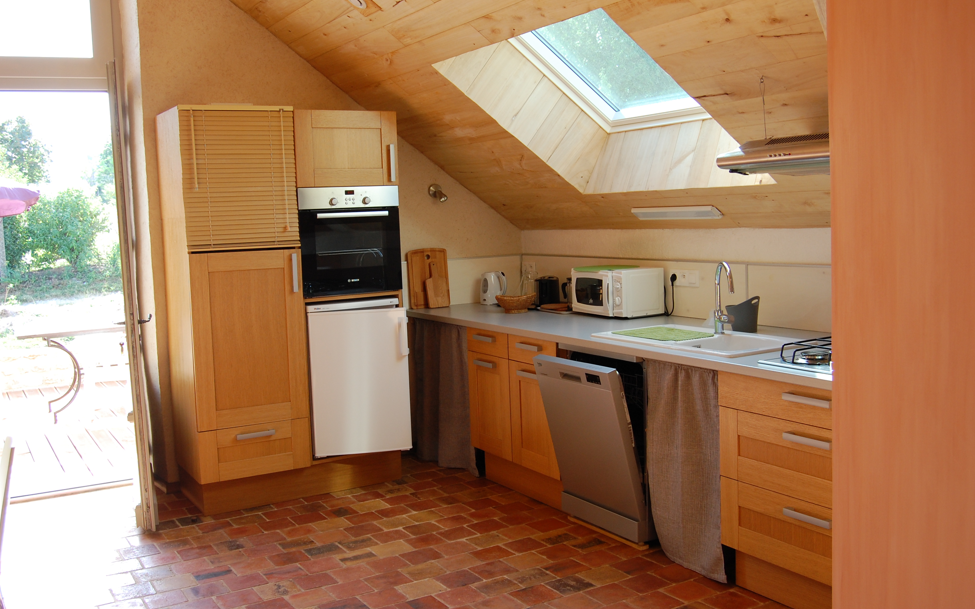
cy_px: 295
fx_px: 944
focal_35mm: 36
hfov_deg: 54.6
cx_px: 483
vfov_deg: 35.8
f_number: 5
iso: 400
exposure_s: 1/100
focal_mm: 23
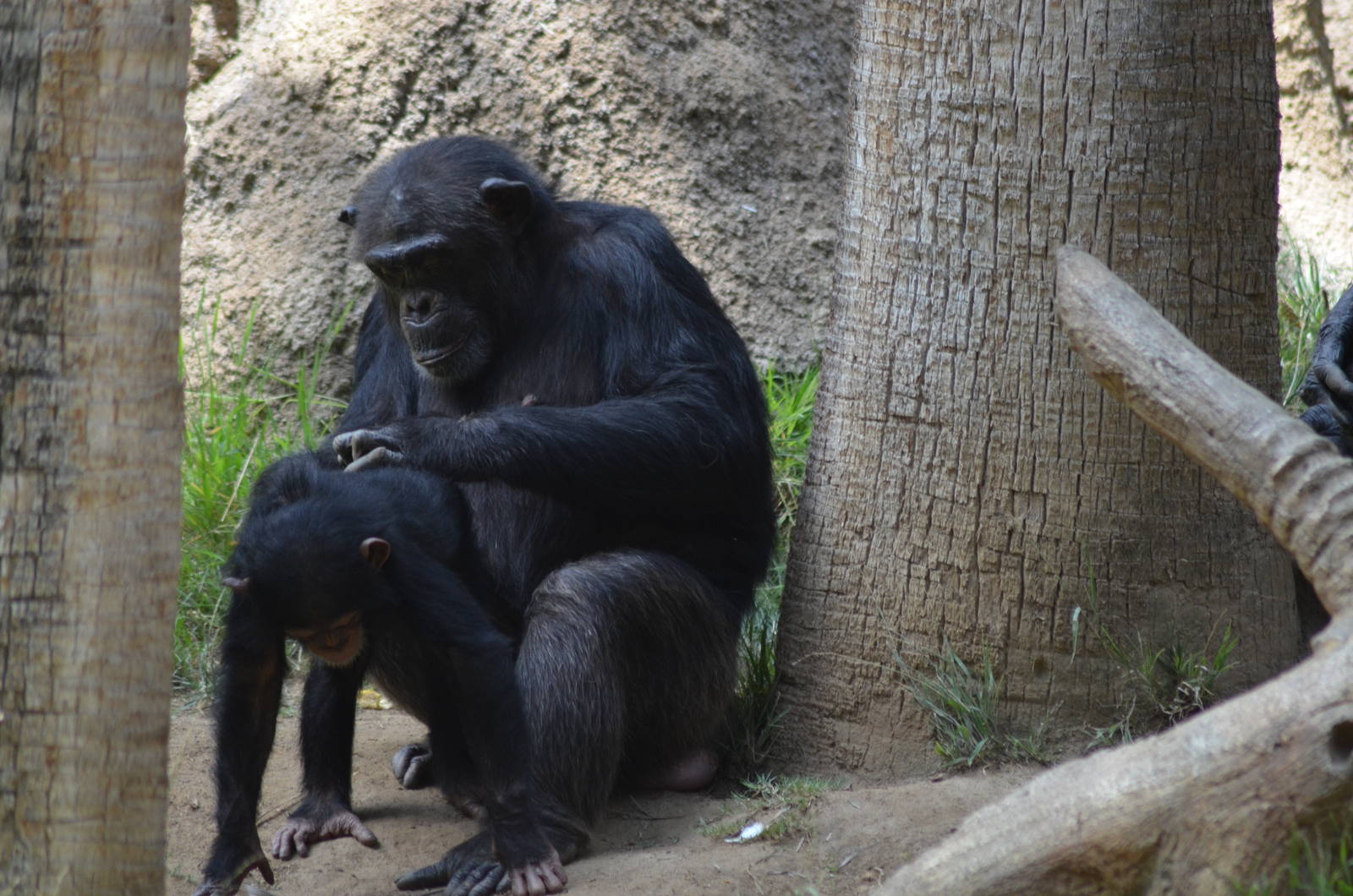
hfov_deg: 4.6
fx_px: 16879
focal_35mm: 450
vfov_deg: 3.0
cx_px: 676
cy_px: 448
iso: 800
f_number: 5.6
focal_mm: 300
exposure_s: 1/640
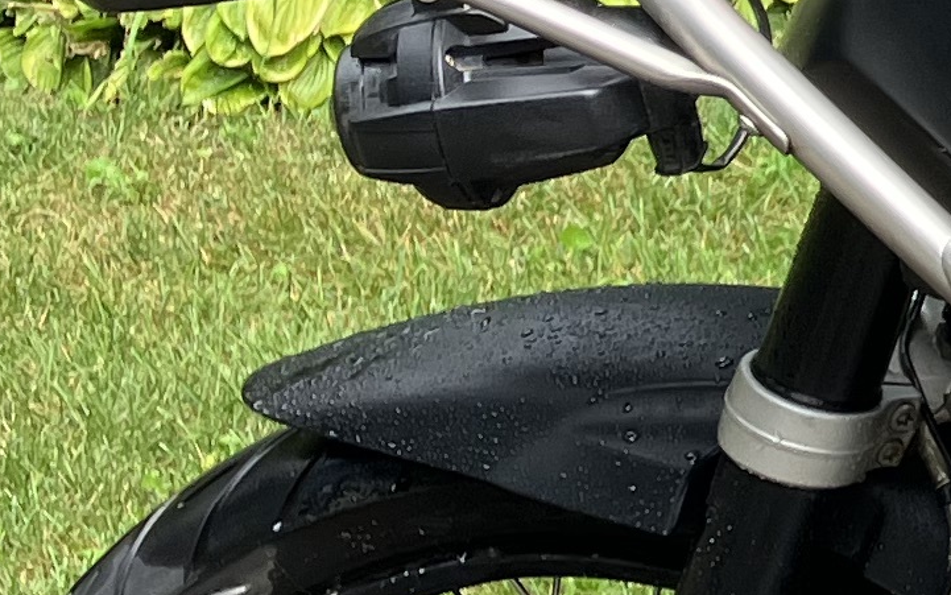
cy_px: 29
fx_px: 4303
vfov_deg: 7.9
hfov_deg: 10.4
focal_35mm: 166
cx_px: 2456
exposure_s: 1/142
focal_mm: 3.99
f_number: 1.8
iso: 25
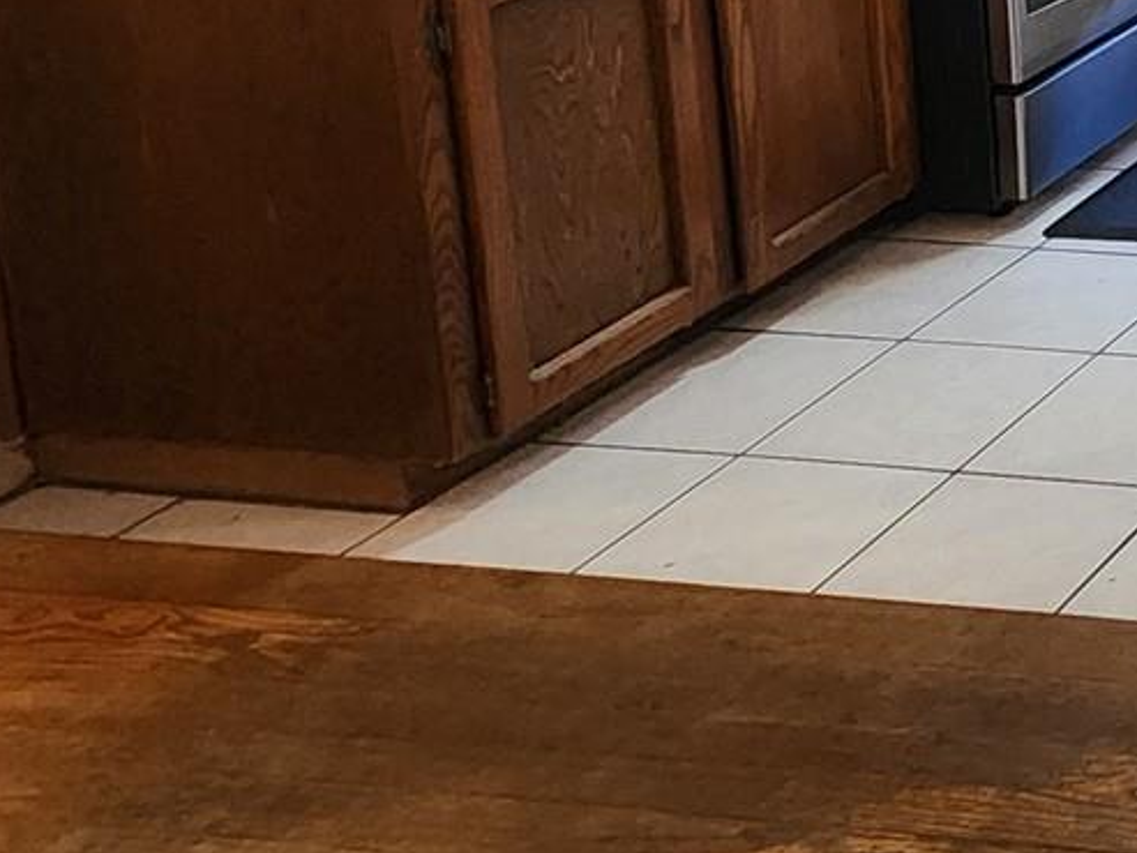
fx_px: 1774
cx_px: 2113
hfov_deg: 21.2
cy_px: -360
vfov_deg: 22.9
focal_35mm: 54
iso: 320
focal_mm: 2.2
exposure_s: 1/40
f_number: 2.2
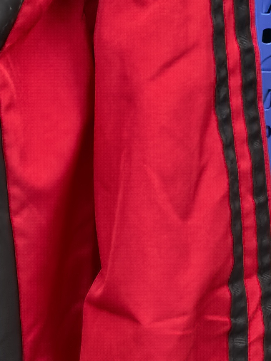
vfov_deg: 14.5
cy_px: -150
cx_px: -267
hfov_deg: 10.6
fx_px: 1337
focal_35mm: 128
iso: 250
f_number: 1.4
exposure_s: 1/50
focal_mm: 6.98
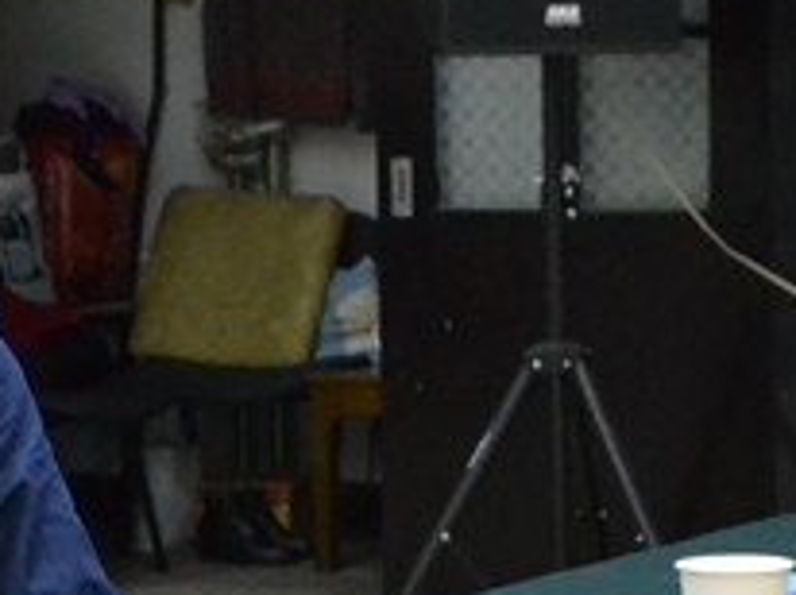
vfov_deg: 9.0
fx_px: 3767
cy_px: 545
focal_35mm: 164
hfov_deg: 12.1
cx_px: 332
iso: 3200
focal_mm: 26
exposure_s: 1/160
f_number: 6.3
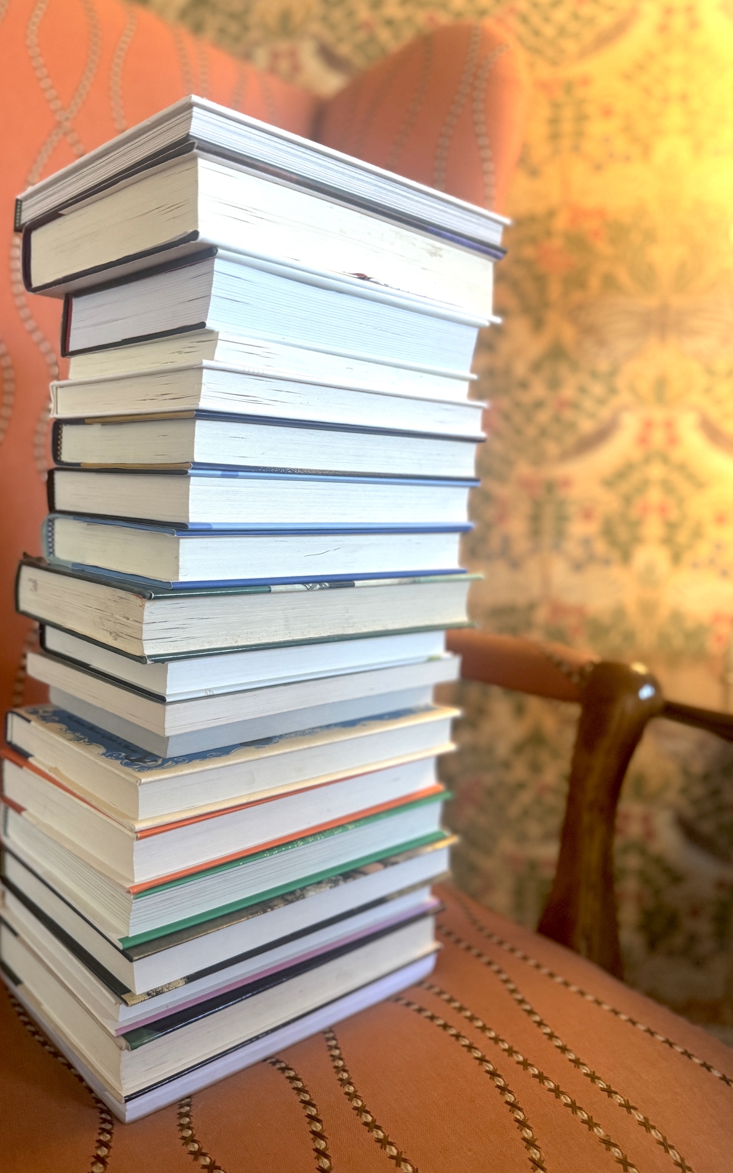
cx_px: 293
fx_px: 831
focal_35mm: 26
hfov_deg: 47.3
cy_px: 576
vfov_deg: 70.4
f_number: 1.78
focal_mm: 6.76
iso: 320
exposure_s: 1/60
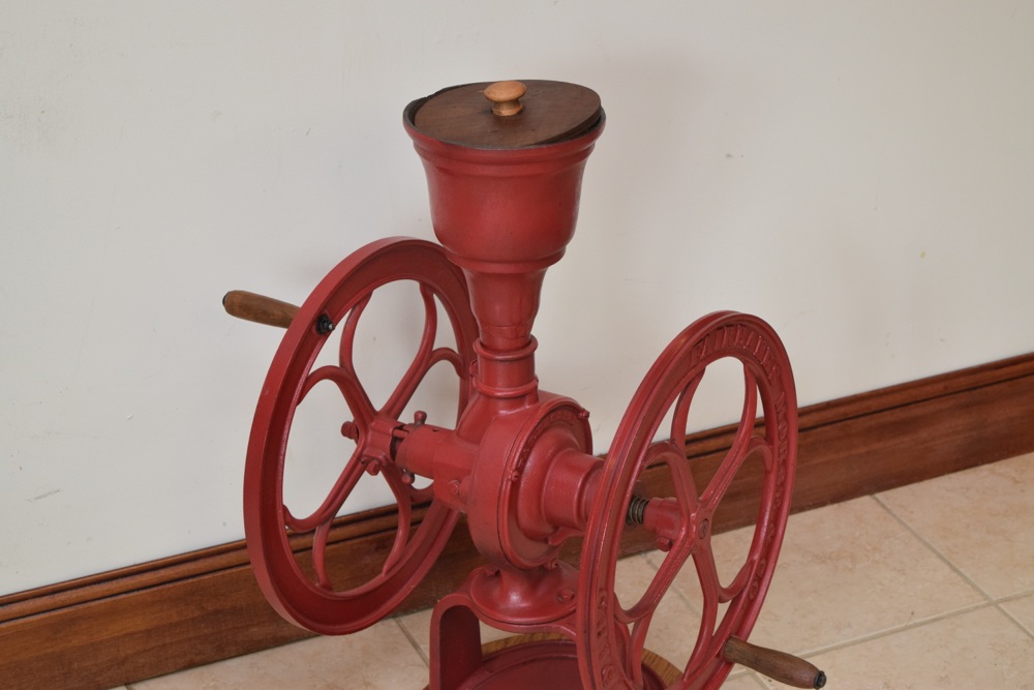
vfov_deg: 16.6
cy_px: 345
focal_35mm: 82
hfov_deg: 24.6
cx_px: 517
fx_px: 2370
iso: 800
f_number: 5.6
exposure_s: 1/100
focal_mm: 55
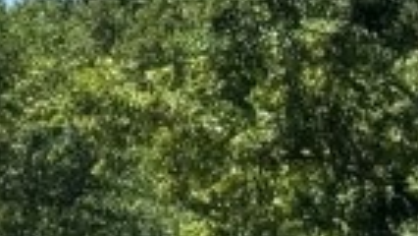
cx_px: -745
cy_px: 162
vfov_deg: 3.2
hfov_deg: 5.5
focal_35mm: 376
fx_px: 4169
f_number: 1.78
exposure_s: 1/4049
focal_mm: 6.76
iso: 64
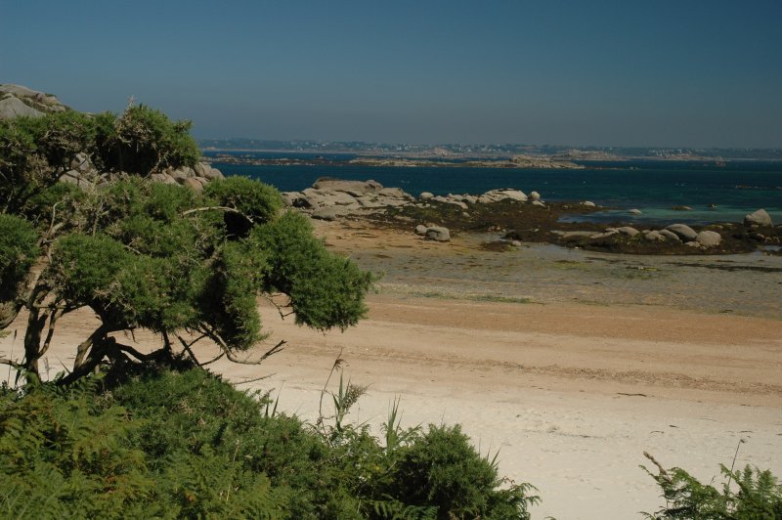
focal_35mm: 46
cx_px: 391
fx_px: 1009
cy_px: 260
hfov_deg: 42.4
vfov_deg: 28.9
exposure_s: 1/125
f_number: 10
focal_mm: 31
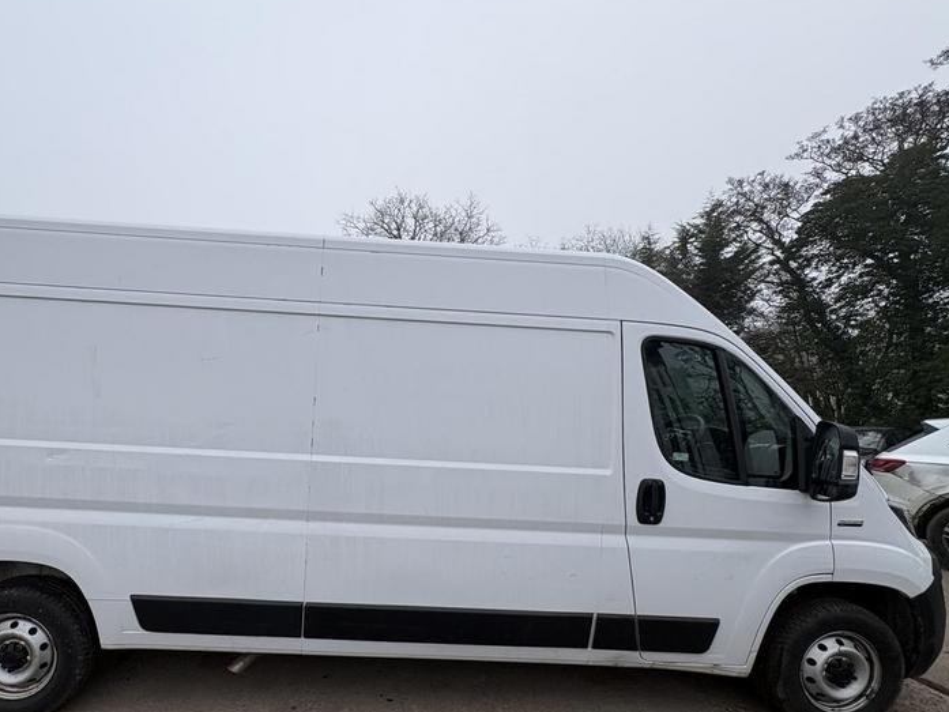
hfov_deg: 85.6
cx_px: 343
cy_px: 417
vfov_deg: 71.1
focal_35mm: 18
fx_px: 494
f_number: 2.2
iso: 40
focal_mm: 2.22
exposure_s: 1/720
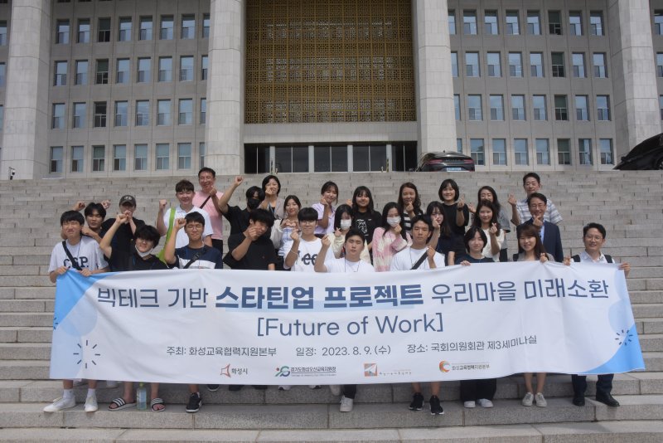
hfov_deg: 65.5
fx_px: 516
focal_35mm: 28
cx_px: 332
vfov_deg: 46.4
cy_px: 222
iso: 1600
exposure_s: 1/1600
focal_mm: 28
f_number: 20
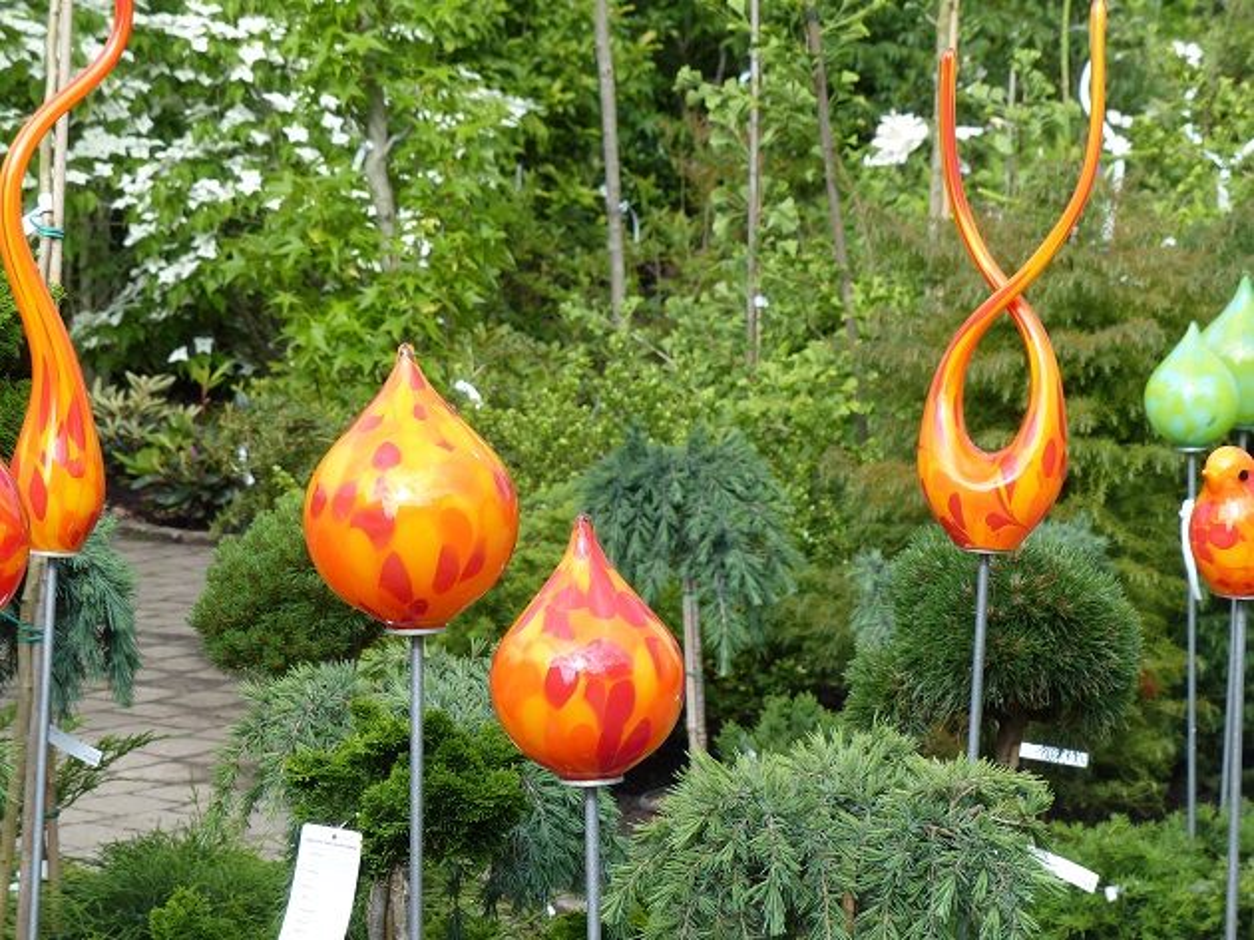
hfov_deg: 15.4
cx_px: 627
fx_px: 4635
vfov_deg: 11.6
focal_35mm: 128
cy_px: 470
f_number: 4
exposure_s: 1/400
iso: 100
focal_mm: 23.1
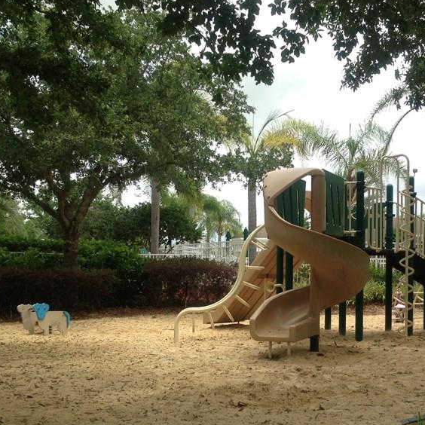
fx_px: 736
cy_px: 269
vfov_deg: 32.0
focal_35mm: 53
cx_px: 343
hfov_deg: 31.3
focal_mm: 4.13
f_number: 2.4
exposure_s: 1/821
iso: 50
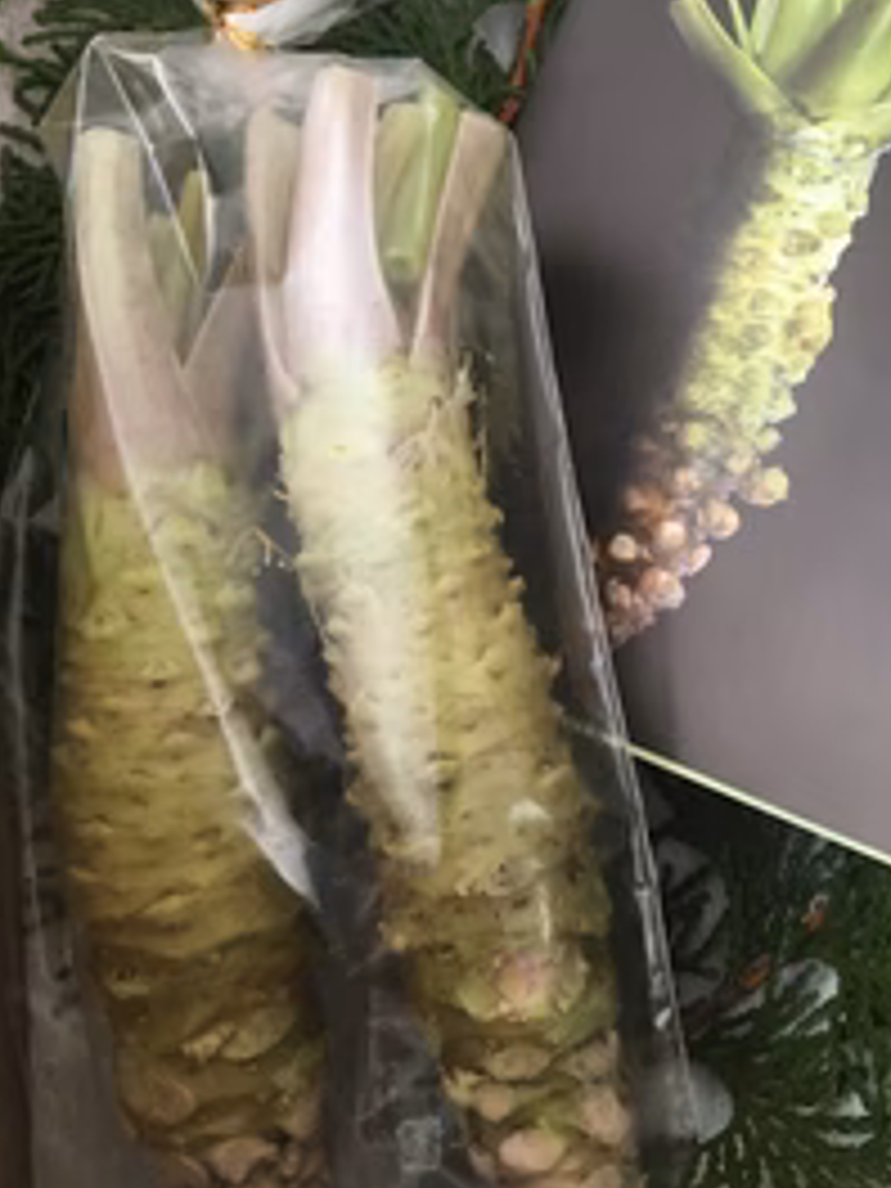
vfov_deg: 42.6
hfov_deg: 32.9
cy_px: 446
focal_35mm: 44
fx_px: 1510
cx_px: 428
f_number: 2.2
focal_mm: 4.15
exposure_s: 1/30
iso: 40
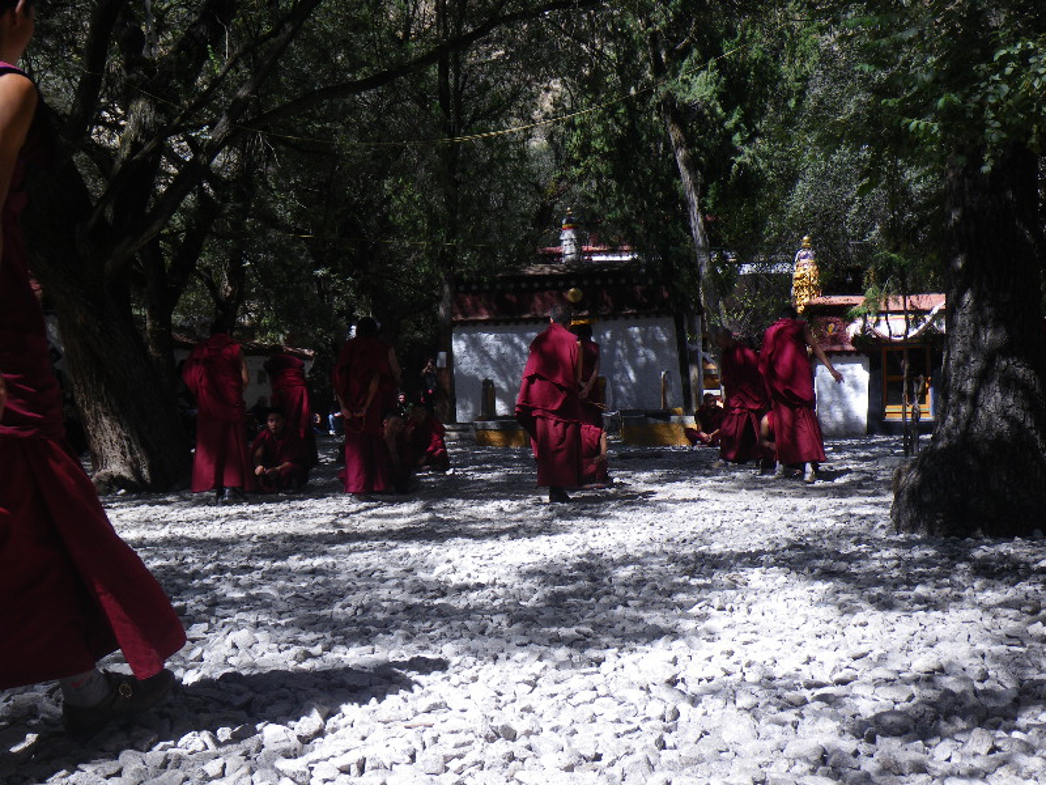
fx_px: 1269
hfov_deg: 44.8
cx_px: 523
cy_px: 392
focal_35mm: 42
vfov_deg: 34.3
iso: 50
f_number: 5
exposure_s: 1/160
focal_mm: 7.5
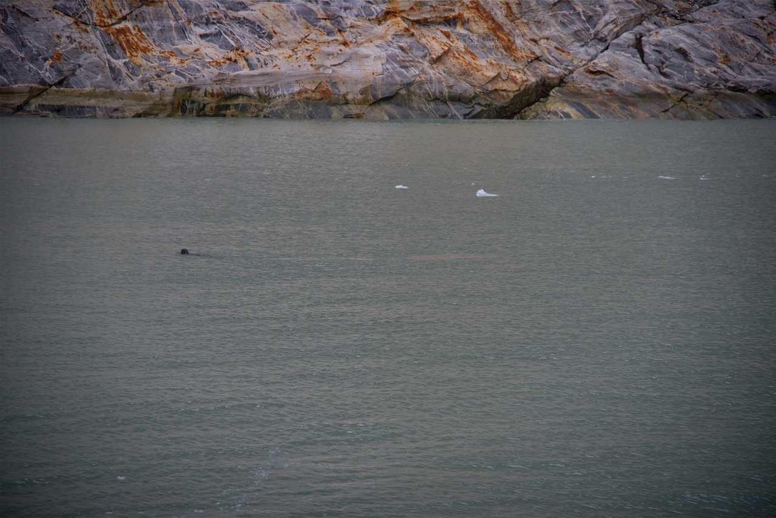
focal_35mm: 120
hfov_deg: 17.1
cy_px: 259
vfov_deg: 11.4
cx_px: 388
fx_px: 2587
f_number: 4
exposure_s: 1/250
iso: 200
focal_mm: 120
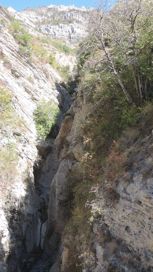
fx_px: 223
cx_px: 86
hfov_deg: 37.7
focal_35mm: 31
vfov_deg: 62.6
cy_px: 135
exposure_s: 1/30
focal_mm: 6
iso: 80
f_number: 3.2
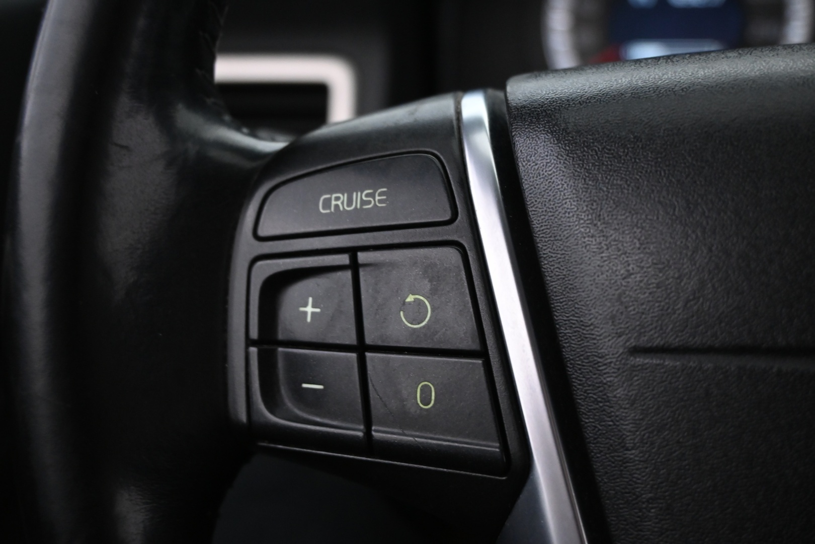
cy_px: 272
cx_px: 408
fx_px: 951
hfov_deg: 46.4
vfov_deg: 31.9
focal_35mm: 42
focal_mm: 28
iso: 1800
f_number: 4.5
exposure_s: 1/25
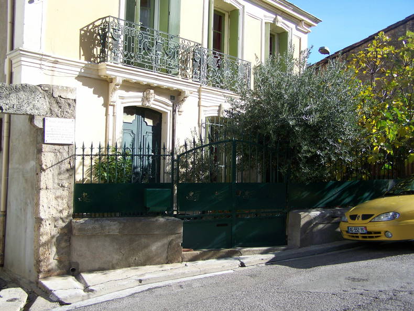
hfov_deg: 49.0
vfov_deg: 37.7
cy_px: 156
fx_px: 454
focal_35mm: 38
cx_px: 207
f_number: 2.8
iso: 64
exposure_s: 1/500
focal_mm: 6.3
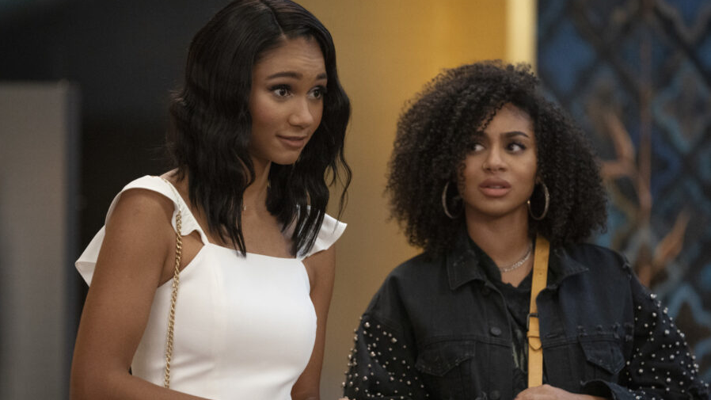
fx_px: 3959
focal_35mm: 210
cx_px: 356
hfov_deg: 10.3
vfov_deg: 5.8
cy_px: 220
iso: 8000
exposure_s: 1/160
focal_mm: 200
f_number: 3.5
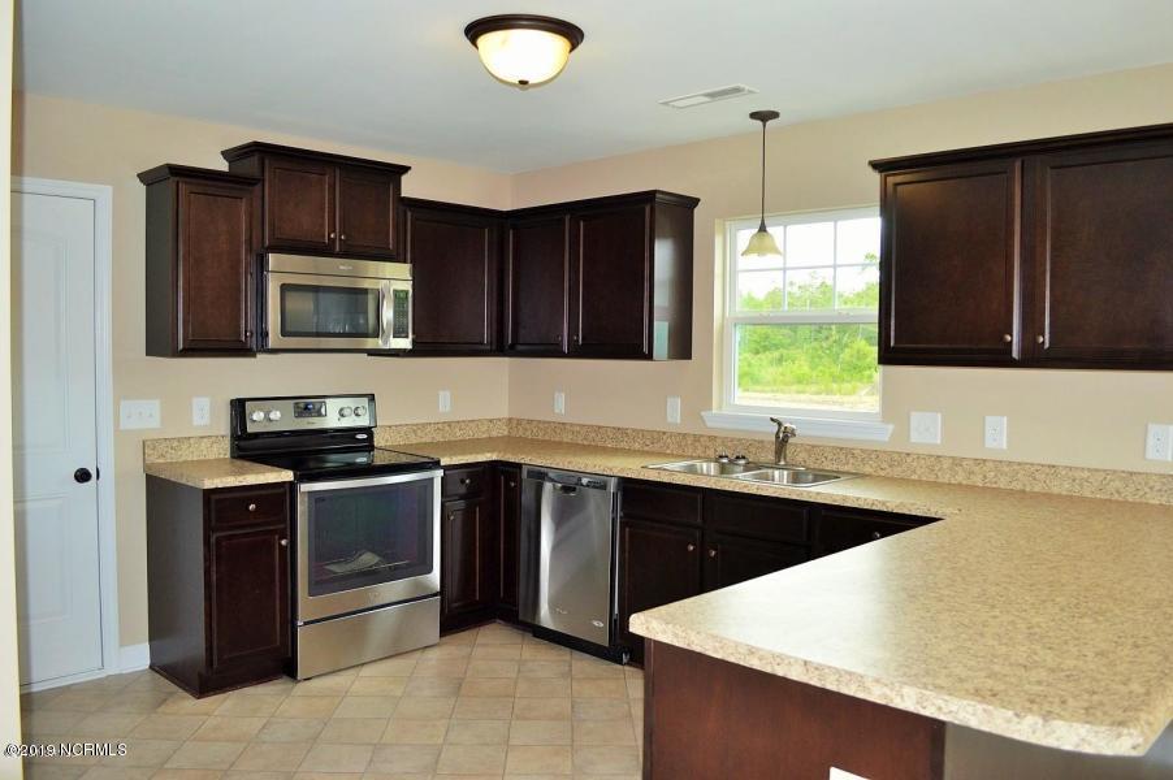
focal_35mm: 27
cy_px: 390
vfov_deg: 47.9
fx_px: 879
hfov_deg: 67.4
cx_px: 586
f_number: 4
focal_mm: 18
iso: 400
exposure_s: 1/100
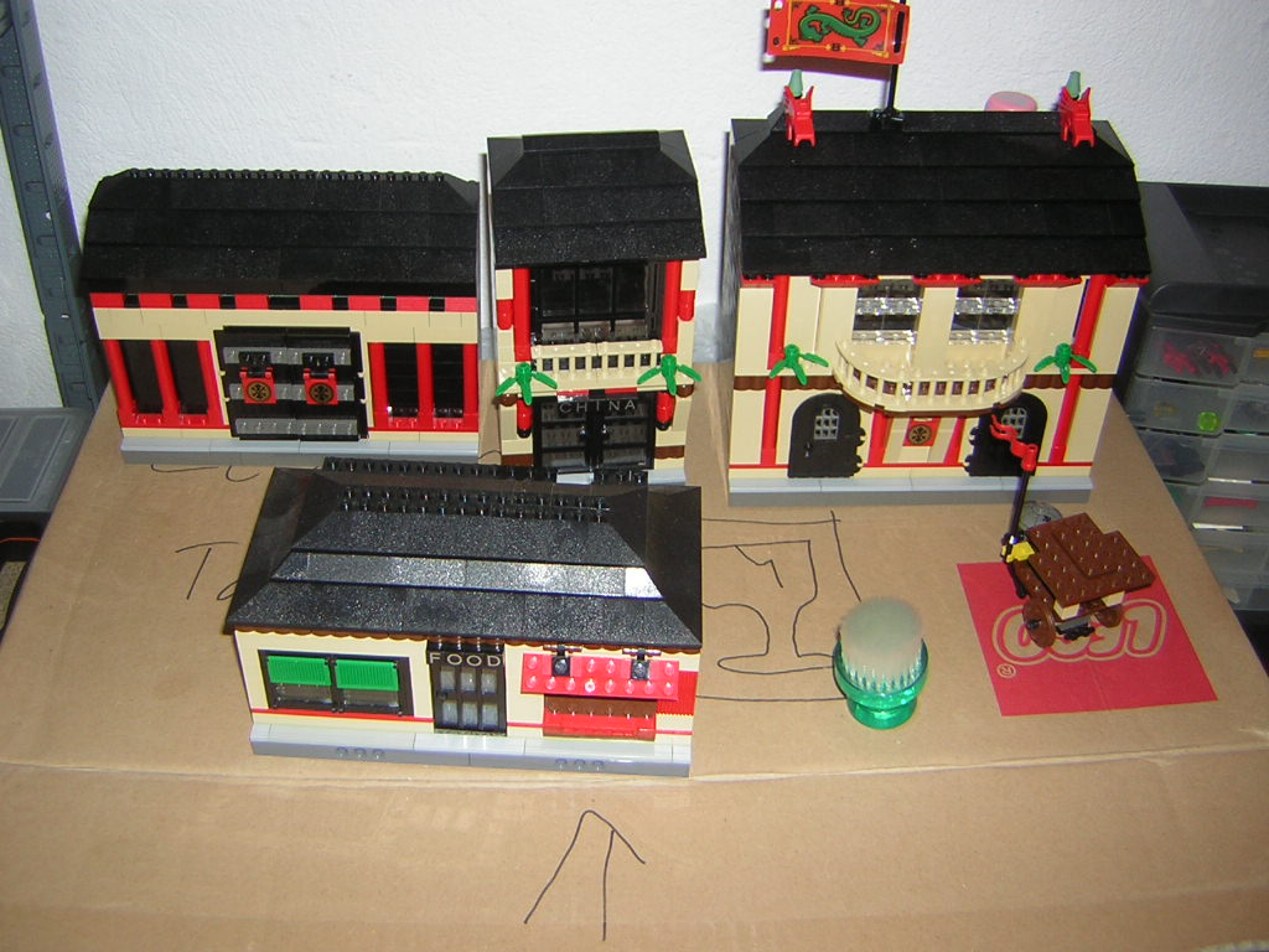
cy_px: 476
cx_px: 634
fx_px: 1320
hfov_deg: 51.4
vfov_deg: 39.7
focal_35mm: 36
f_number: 2.6
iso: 50
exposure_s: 1/60.1
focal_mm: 4.7
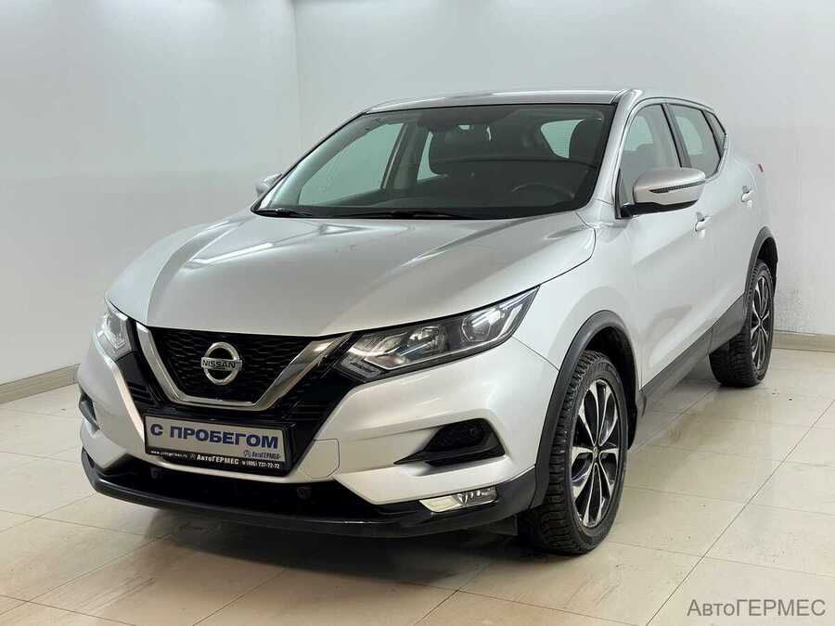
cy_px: 313
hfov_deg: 42.1
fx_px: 1085
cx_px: 418
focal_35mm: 45
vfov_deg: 32.2
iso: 64
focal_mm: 6.86
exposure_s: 1/100
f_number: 1.78
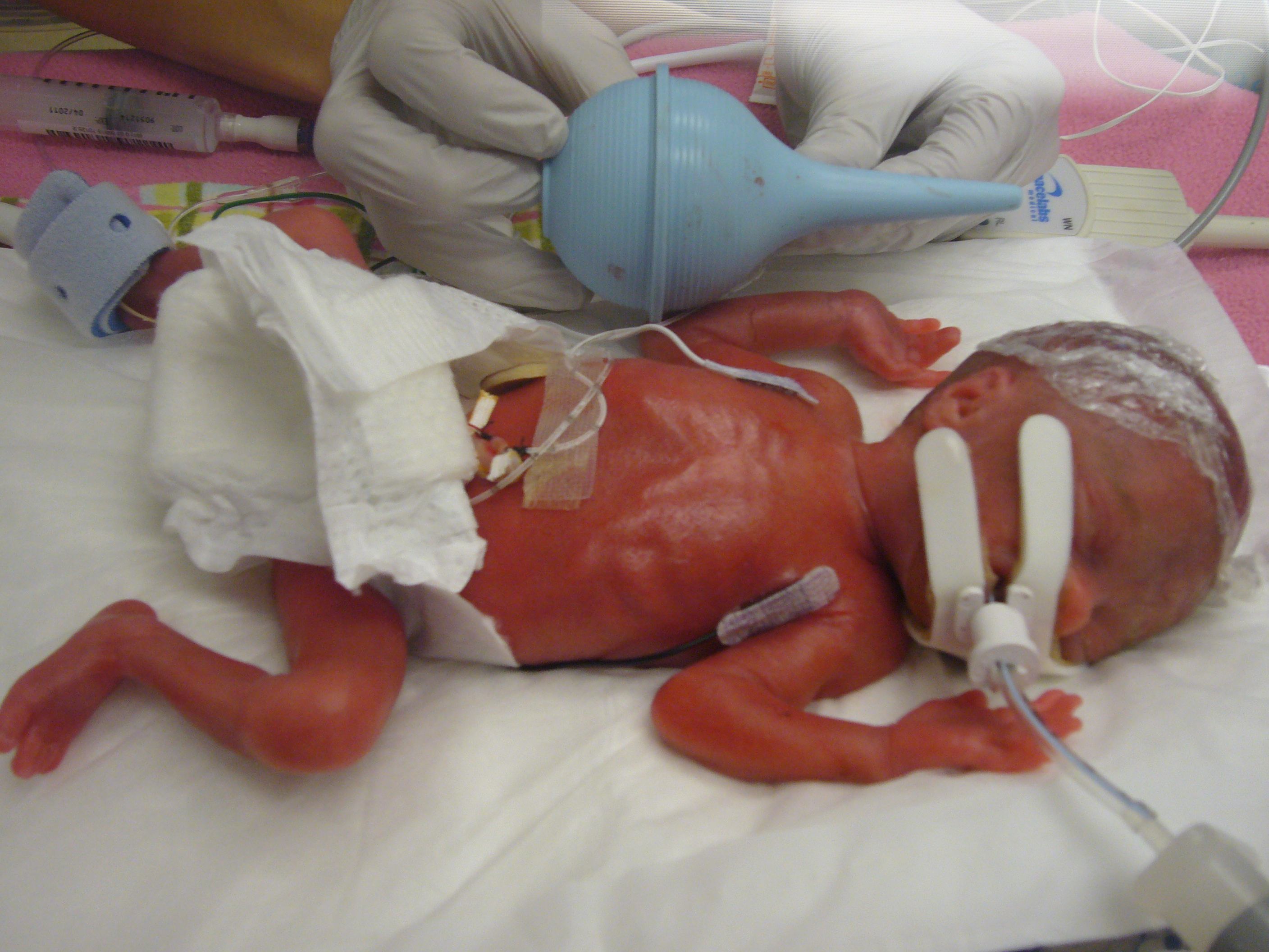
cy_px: 476
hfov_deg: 44.8
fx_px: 1540
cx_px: 634
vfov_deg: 34.3
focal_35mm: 42
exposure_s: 1/15
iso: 160
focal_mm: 6.9
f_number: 3.3
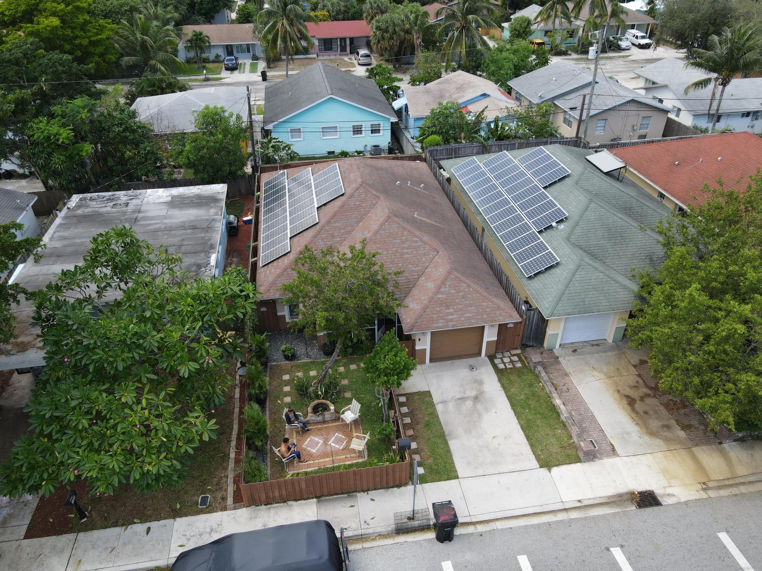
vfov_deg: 56.8
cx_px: 381
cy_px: 286
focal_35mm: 24
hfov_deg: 71.6
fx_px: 528
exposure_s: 1/180
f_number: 2.8
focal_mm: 4.5
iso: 100
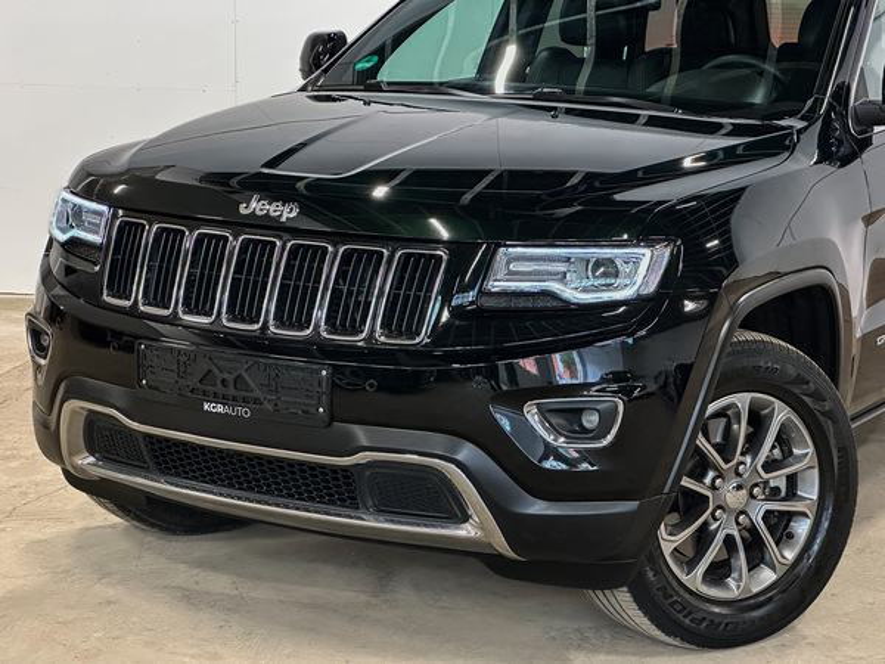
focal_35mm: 77
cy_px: 332
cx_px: 442
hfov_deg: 25.3
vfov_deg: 19.1
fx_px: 1969
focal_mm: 9
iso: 640
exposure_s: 1/39
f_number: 2.8
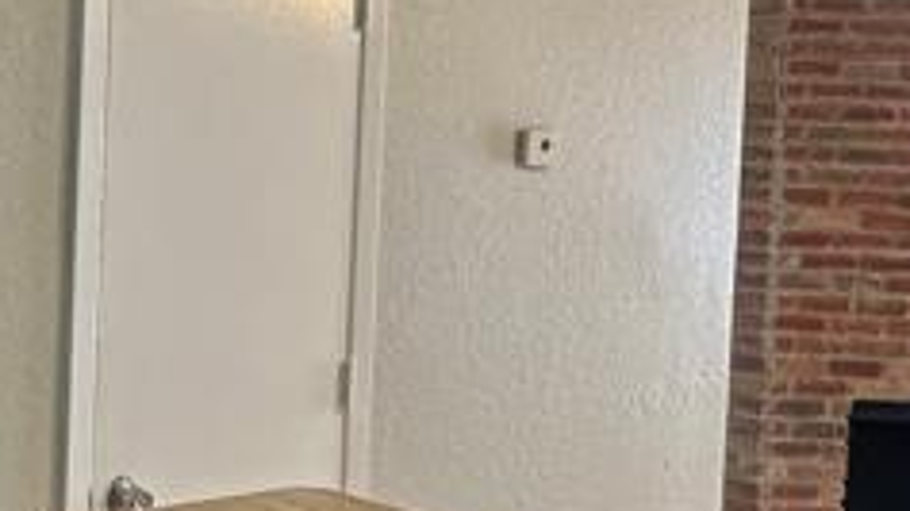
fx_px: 1592
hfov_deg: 31.6
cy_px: 231
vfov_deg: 18.2
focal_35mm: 66
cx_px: 296
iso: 250
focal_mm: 2.22
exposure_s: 1/60
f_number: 2.2
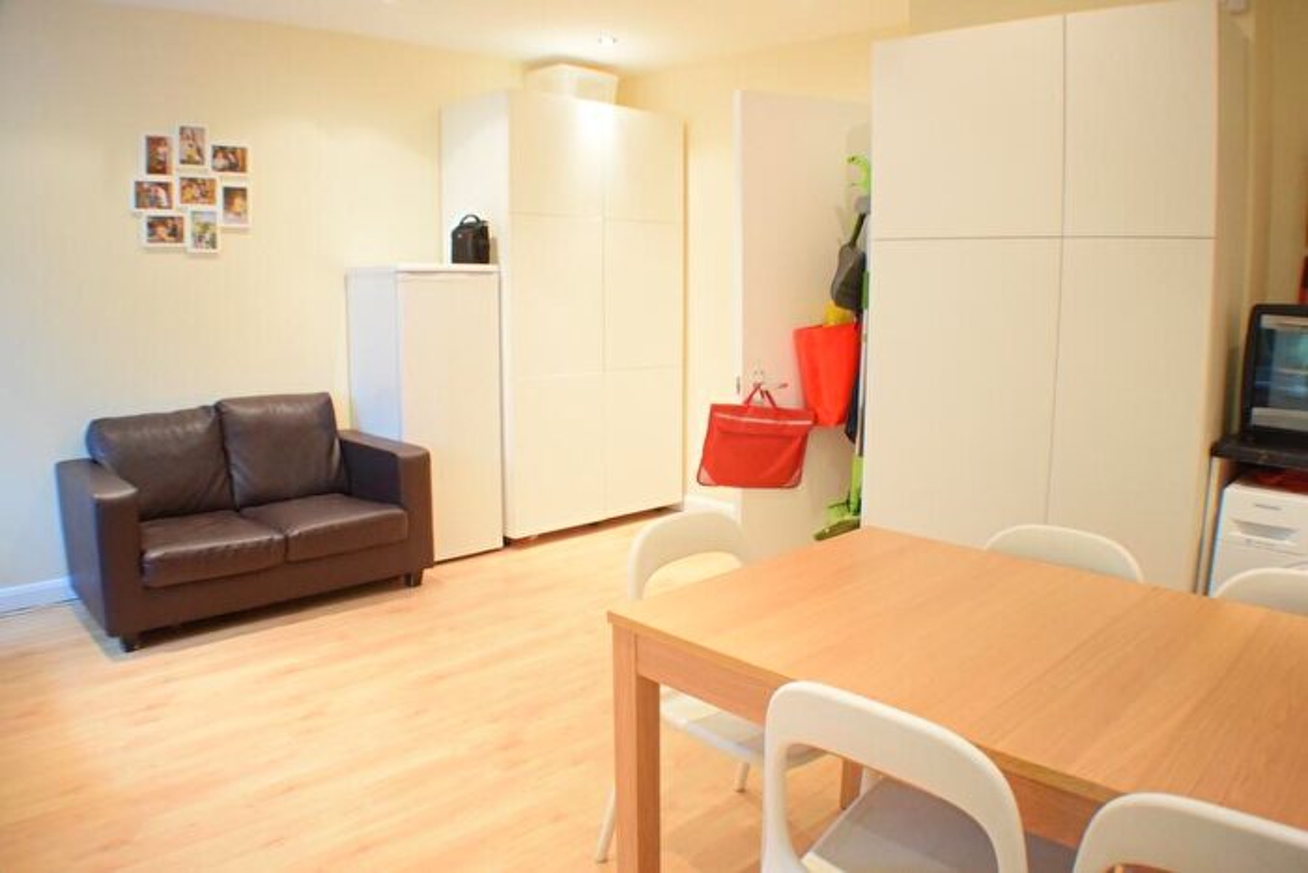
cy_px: 436
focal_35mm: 33
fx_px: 1199
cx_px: 654
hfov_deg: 57.2
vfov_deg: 40.0
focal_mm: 22
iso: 2500
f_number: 3.8
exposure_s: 1/60
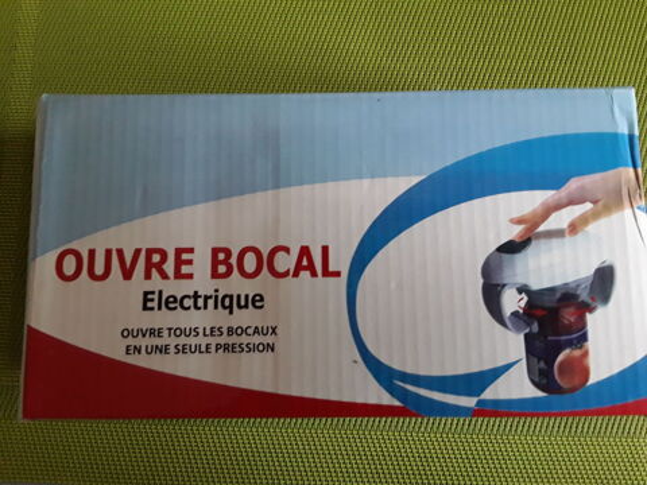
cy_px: 242
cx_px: 324
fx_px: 505
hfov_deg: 65.3
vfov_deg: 51.4
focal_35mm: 27
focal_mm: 2.91
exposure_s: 1/17
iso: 160
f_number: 1.9
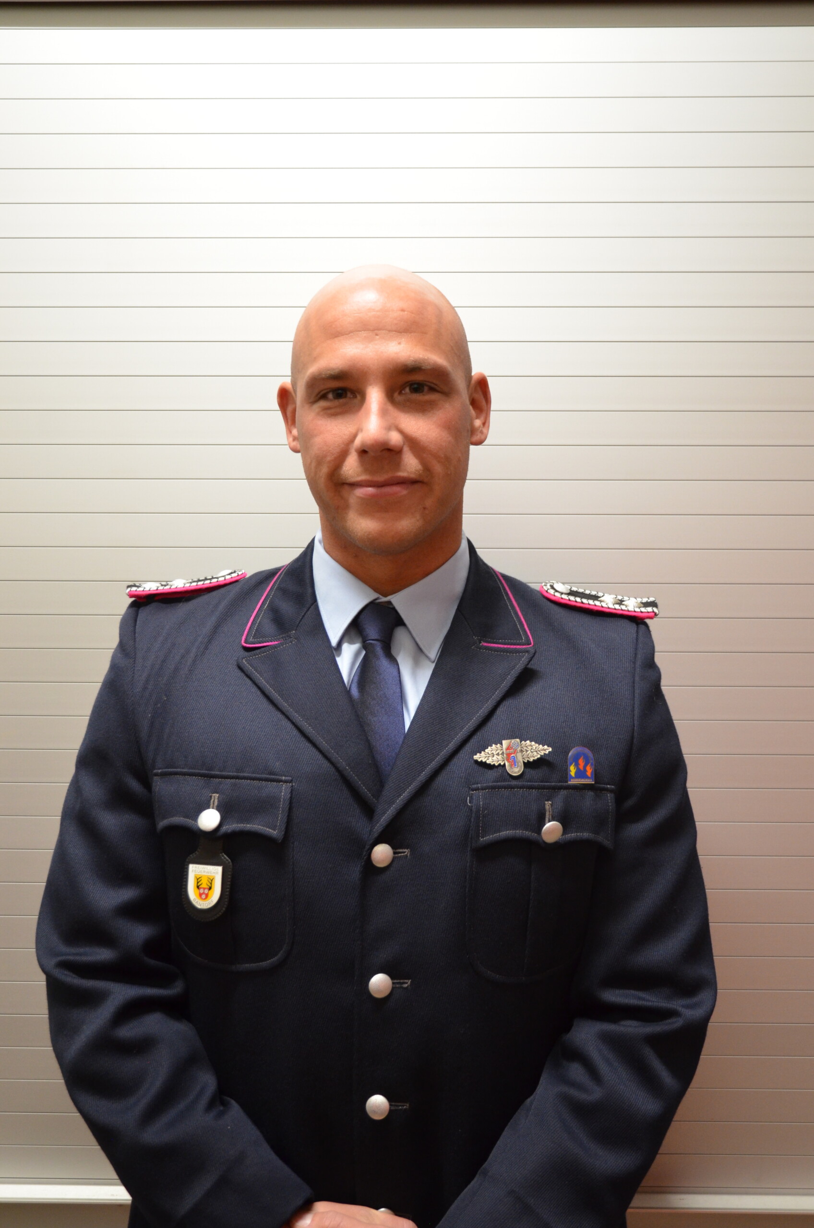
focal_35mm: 38
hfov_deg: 35.3
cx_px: 407
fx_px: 1277
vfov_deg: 51.4
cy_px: 614
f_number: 4
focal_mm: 25
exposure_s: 1/30
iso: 1400
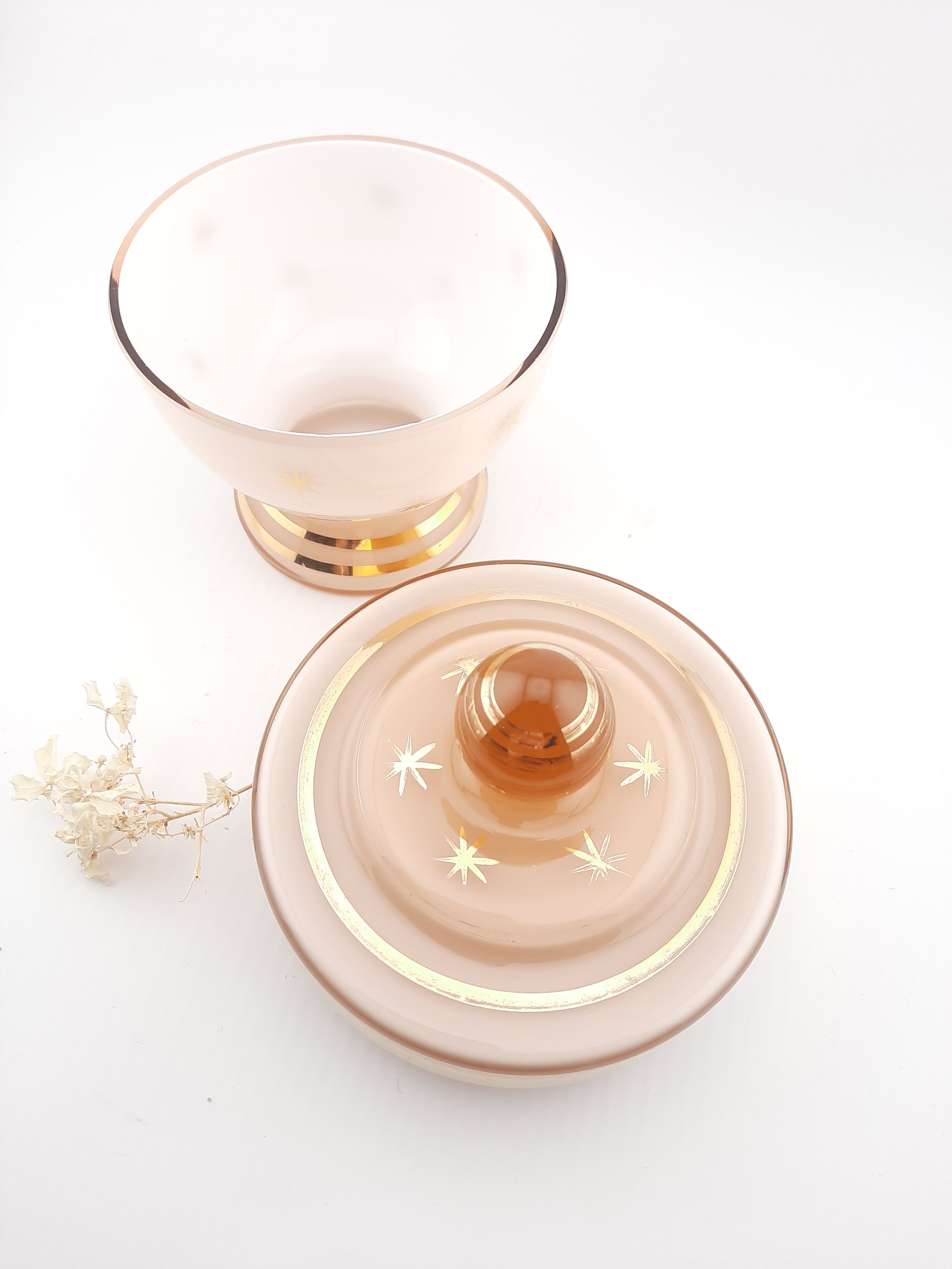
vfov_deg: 69.4
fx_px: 917
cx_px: 476
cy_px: 634
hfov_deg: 54.9
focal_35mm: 25
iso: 32
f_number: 2
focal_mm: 4.6
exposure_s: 1/228
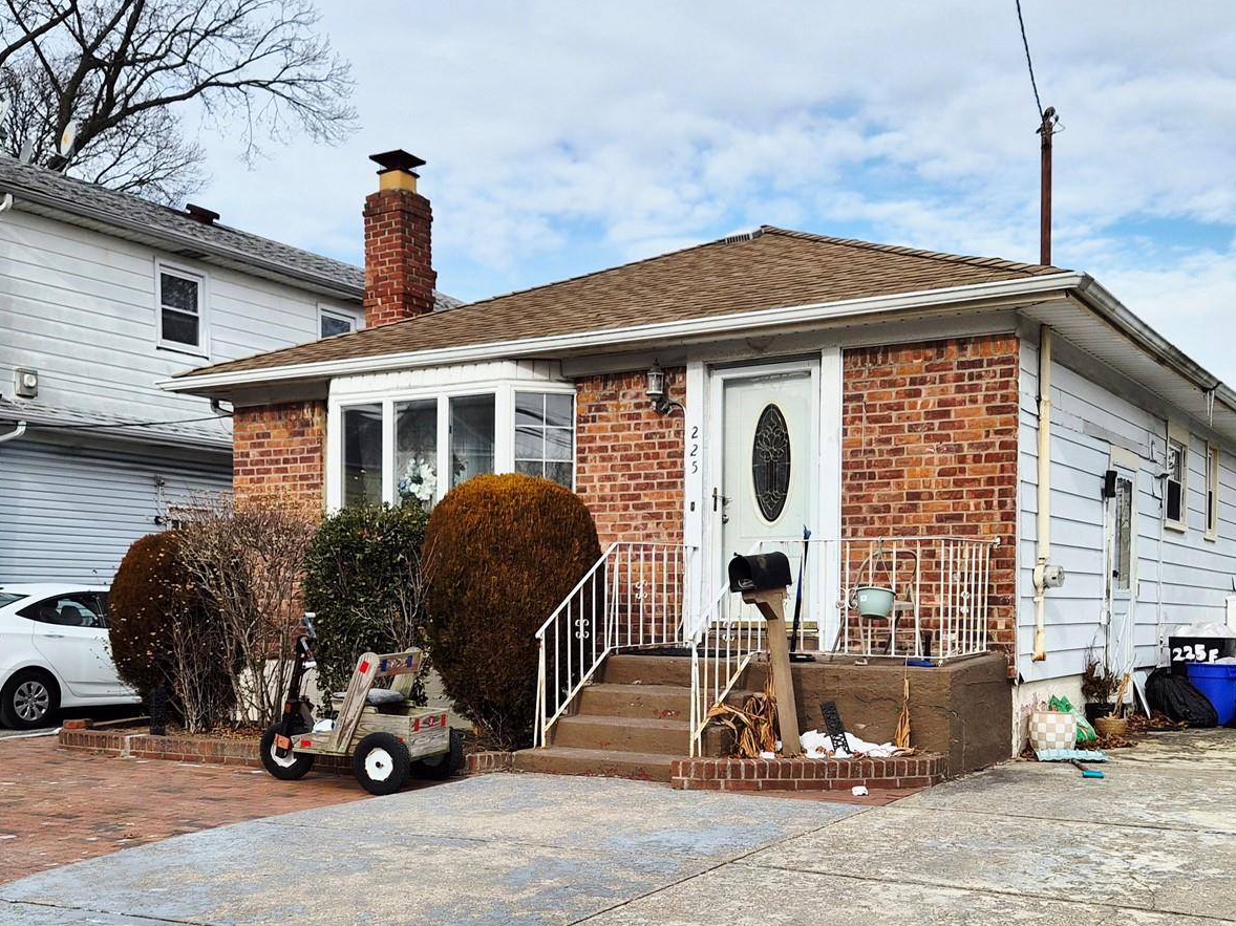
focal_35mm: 40
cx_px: 584
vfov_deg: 35.4
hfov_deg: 46.8
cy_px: 651
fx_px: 1428
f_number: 1.8
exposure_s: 1/5000
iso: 80
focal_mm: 5.4
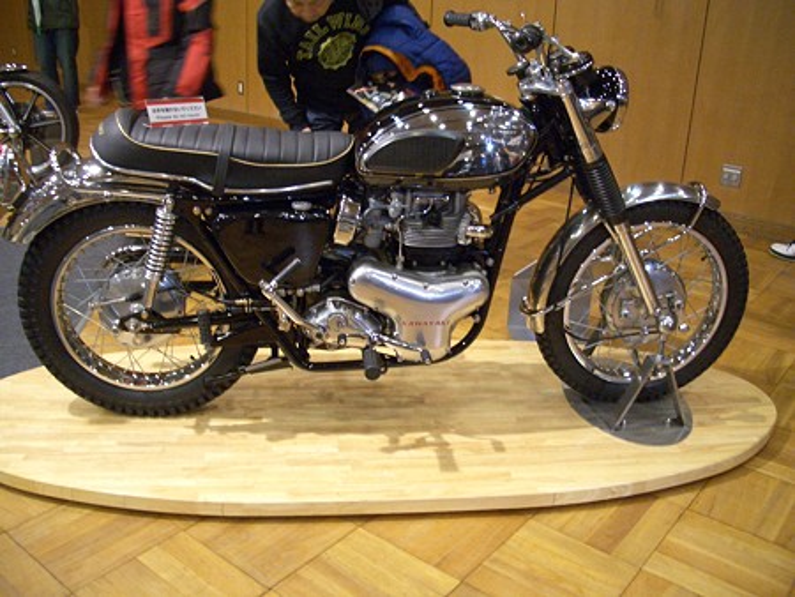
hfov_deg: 52.6
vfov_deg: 40.7
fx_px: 804
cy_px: 298
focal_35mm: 35
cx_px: 398
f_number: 2.6
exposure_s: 1/25
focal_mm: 5.8
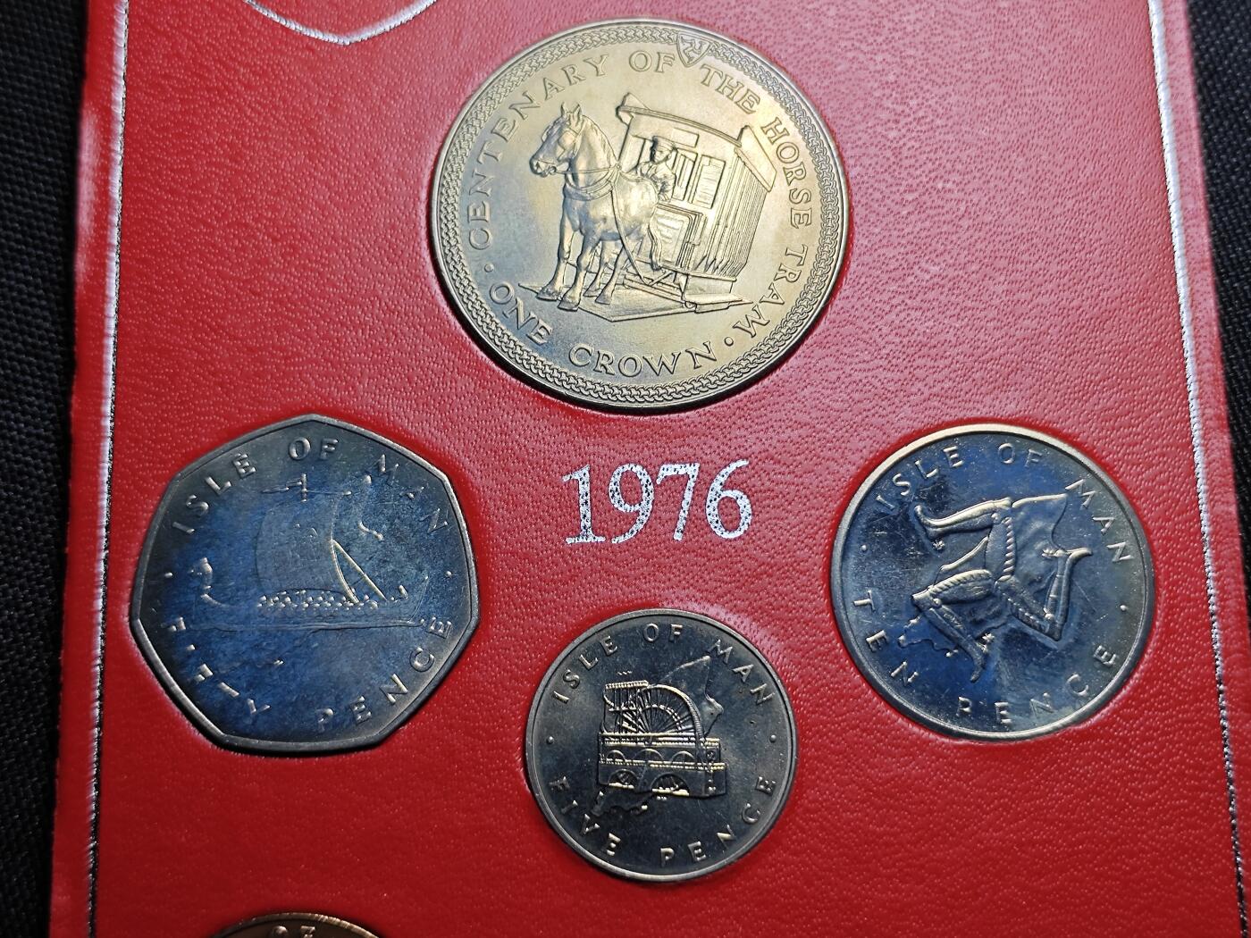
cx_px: 626
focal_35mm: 51
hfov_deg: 37.5
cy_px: 469
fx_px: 1843
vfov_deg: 28.6
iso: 50
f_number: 1.6
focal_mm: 5.84
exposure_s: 1/173
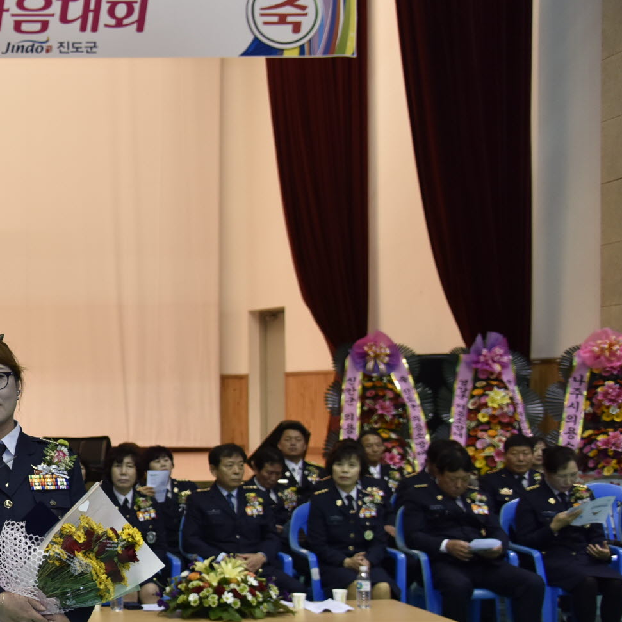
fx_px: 1281
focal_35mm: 63
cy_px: 423
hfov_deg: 24.5
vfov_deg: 27.1
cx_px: -143
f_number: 4
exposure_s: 1/125
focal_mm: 30
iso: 800
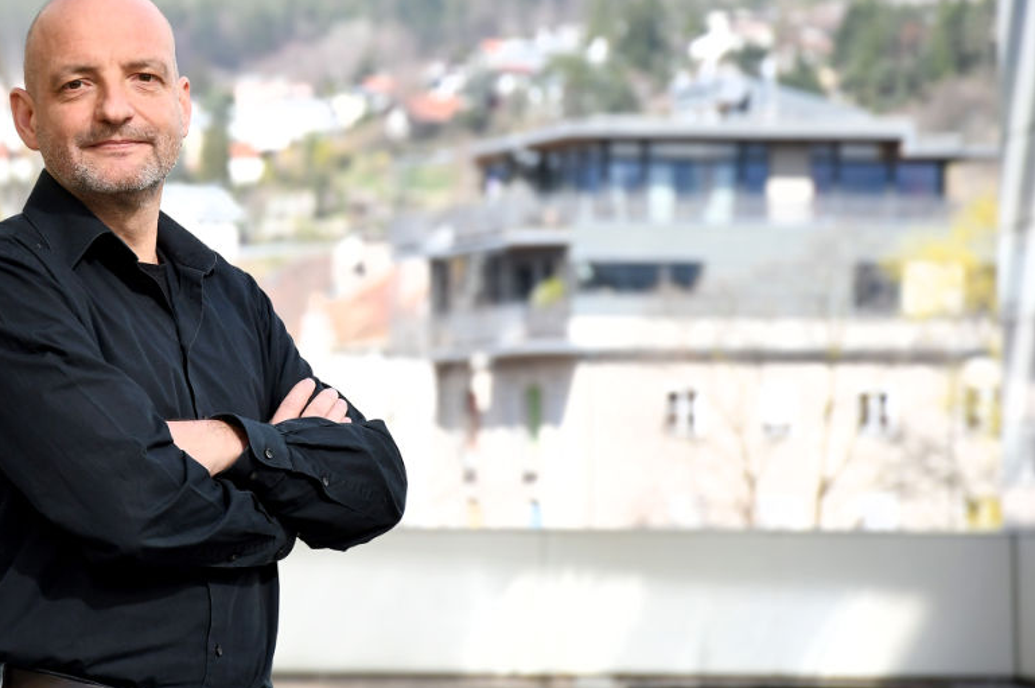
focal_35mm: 245
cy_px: 242
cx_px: 276
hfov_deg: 8.4
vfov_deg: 5.6
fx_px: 7036
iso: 800
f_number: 6.3
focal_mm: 105
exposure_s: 1/1600
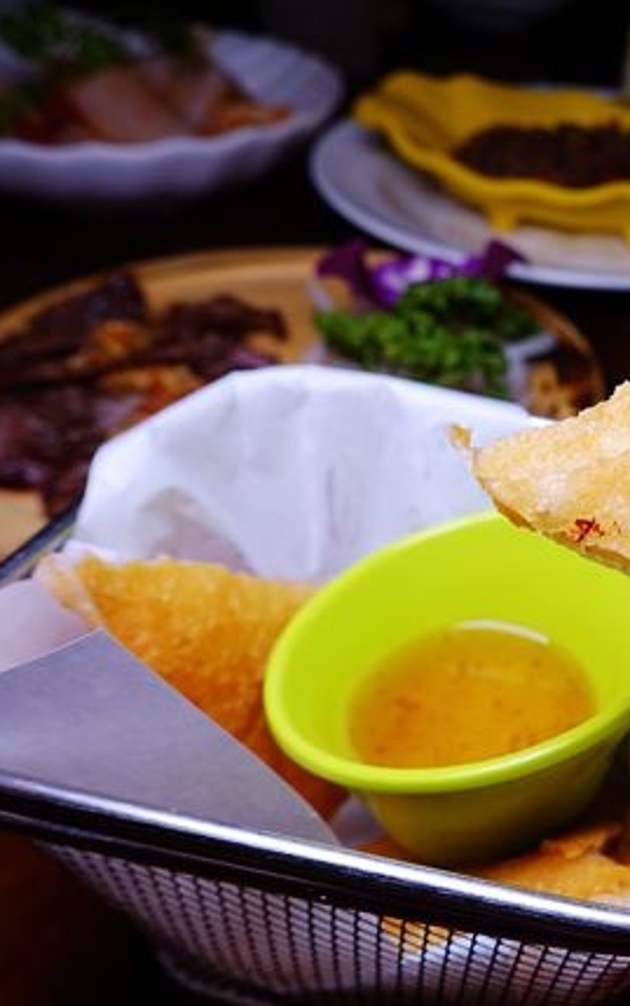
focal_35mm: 37
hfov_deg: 29.9
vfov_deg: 52.7
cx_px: 738
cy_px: 504
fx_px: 1016
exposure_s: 1/100
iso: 125
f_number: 4
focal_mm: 8.8
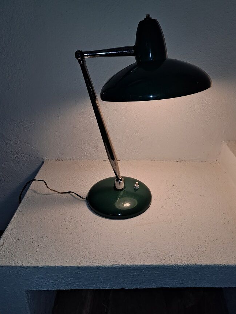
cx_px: 134
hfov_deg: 45.3
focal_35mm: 31
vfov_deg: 58.3
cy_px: 153
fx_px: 282
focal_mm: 4.6
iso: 40
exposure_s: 1/100
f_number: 2
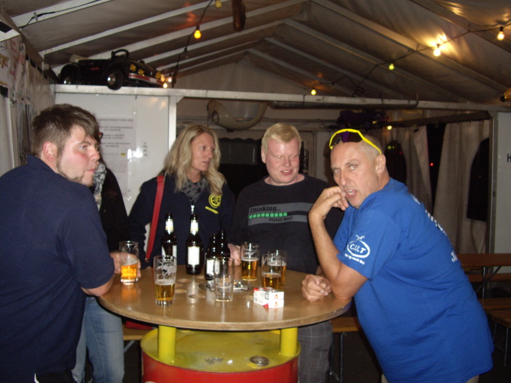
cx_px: 256
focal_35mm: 38
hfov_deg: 49.0
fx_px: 561
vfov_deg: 37.7
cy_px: 192
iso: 200
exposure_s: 1/40
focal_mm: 7.9
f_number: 2.8
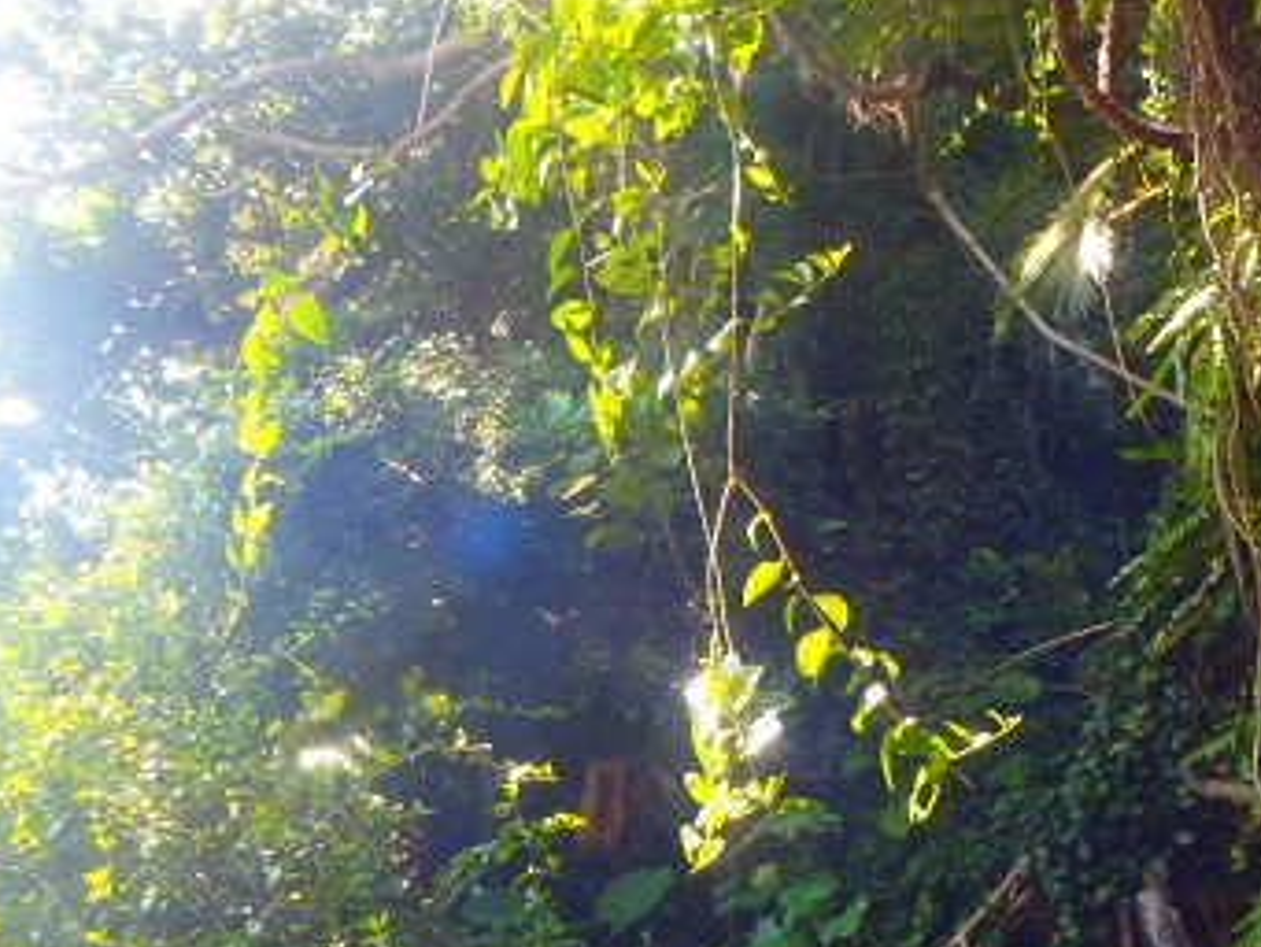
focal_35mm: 41
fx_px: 1494
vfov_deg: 35.1
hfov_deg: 45.8
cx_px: 647
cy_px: 560
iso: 200
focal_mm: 5
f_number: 3.9
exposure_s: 1/60
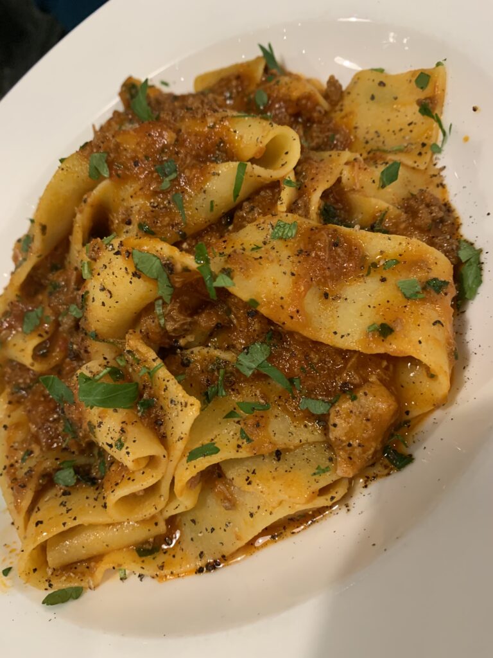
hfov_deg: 53.1
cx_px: 246
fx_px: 494
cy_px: 329
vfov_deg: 67.3
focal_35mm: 26
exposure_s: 1/60
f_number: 1.8
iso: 250
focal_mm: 4.25
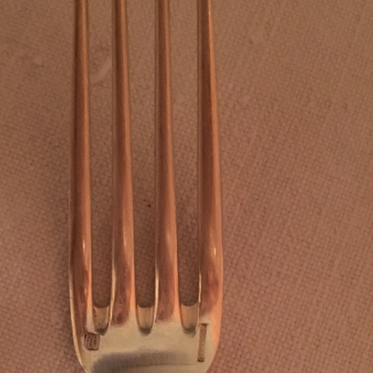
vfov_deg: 31.9
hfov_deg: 32.7
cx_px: 156
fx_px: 634
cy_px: 296
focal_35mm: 52
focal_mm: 4.15
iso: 640
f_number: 2.2
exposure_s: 1/17
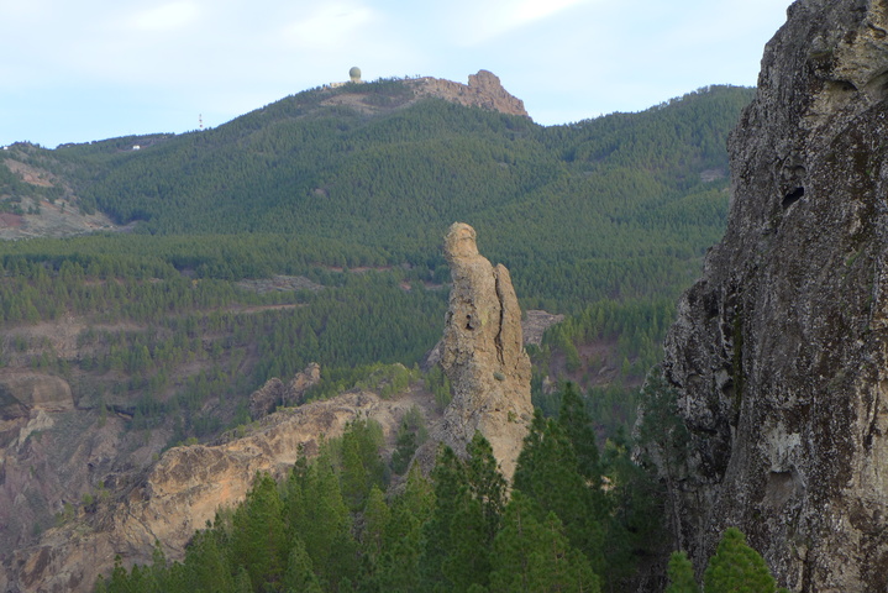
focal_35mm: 80
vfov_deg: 17.1
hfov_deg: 25.4
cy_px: 296
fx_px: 1974
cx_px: 444
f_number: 2.8
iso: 80
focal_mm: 15.7
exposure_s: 1/320
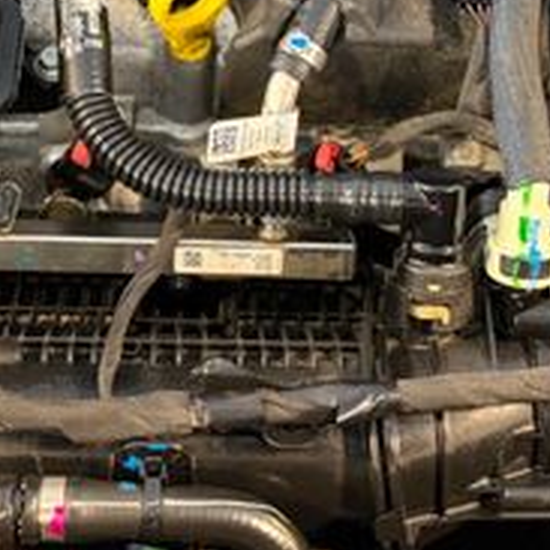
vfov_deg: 22.5
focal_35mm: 74
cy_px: 0
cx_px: 183
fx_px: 1330
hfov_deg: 23.3
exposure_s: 1/40
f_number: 1.78
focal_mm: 6.76
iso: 640
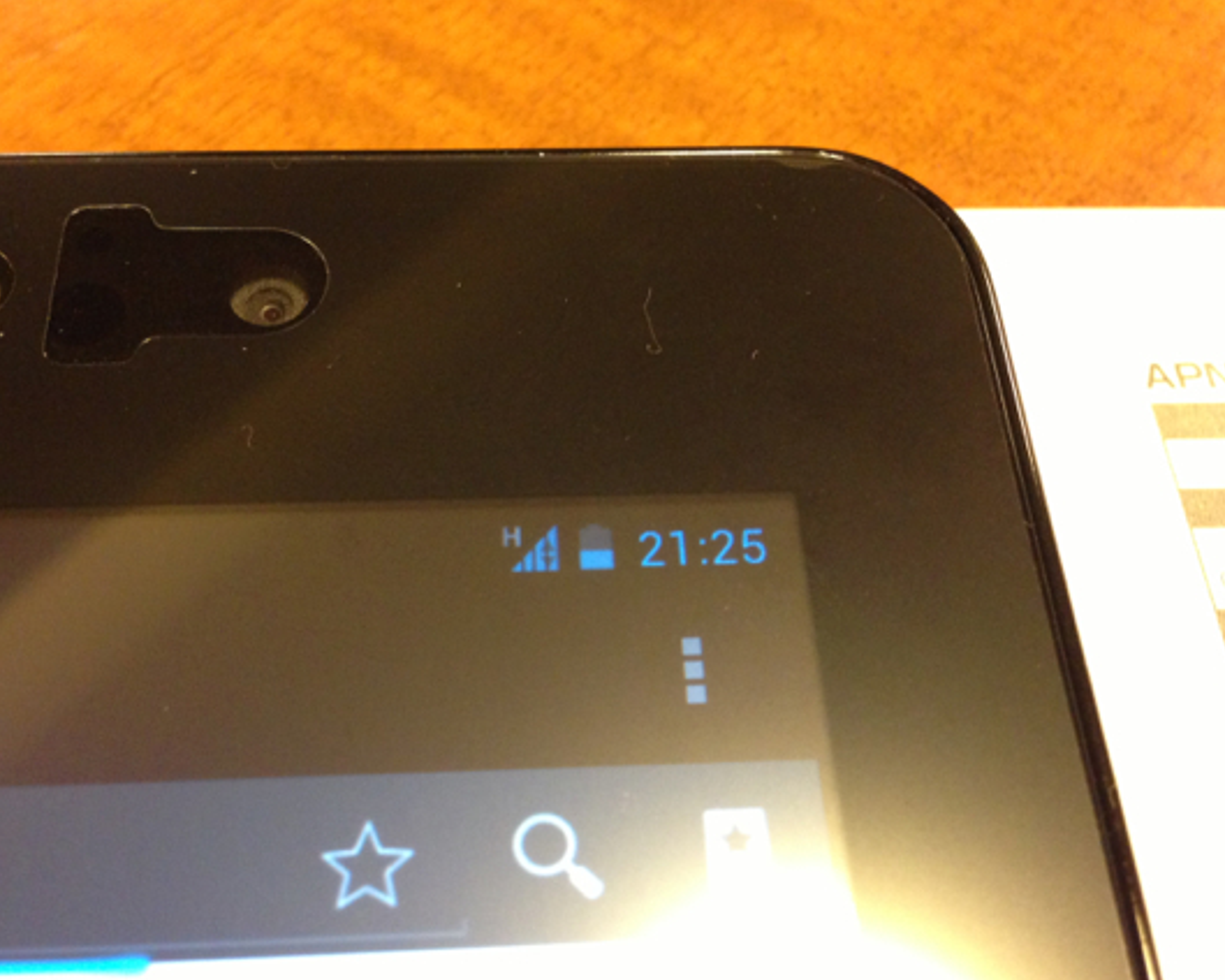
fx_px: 1414
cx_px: 584
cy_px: 500
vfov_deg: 38.2
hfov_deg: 46.8
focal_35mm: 39
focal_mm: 4.13
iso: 320
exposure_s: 1/20
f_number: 2.4
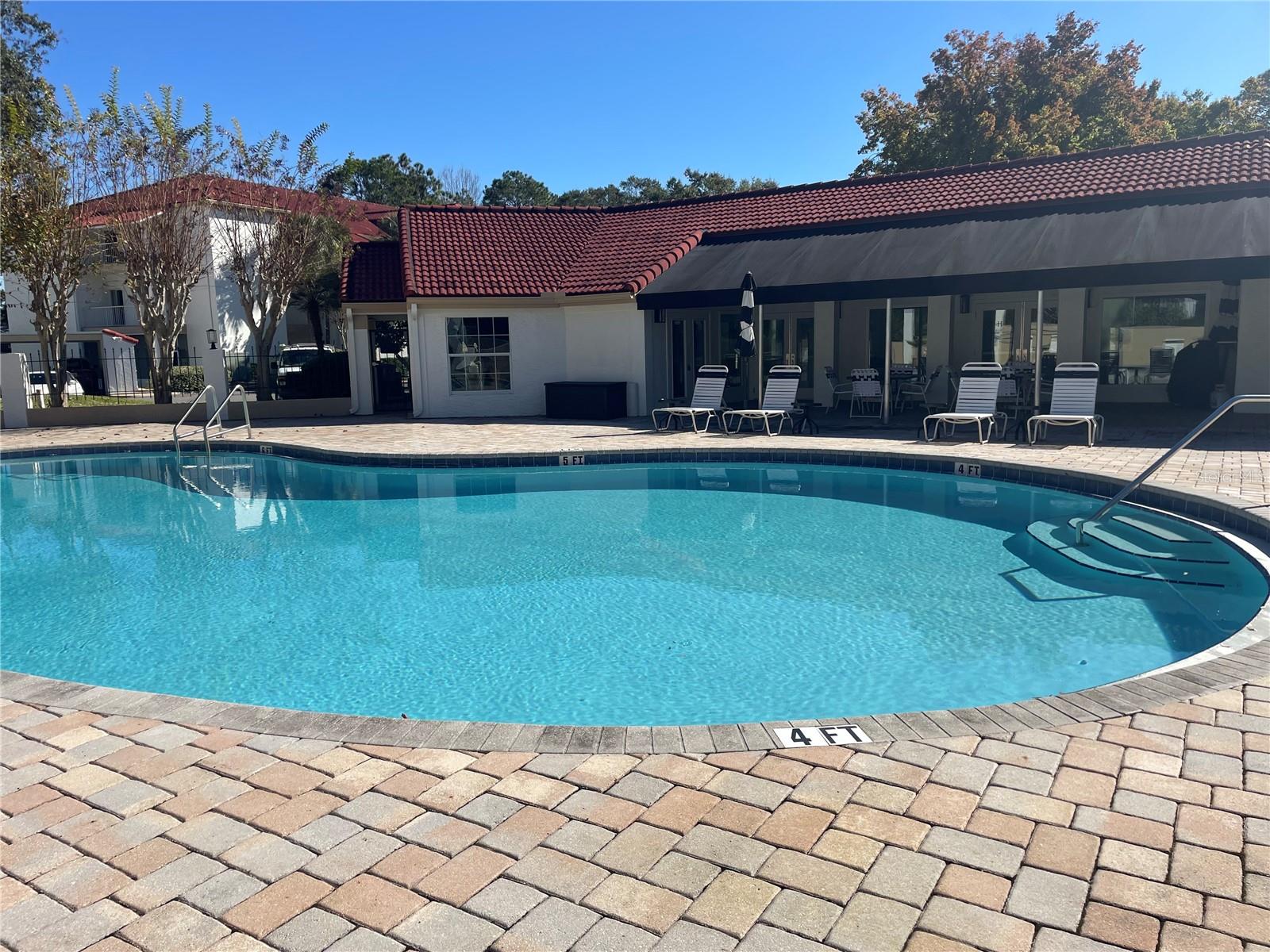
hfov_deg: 67.3
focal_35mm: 26
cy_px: 476
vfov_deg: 53.1
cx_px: 635
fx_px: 954
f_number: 1.6
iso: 32
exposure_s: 1/4132
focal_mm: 4.2
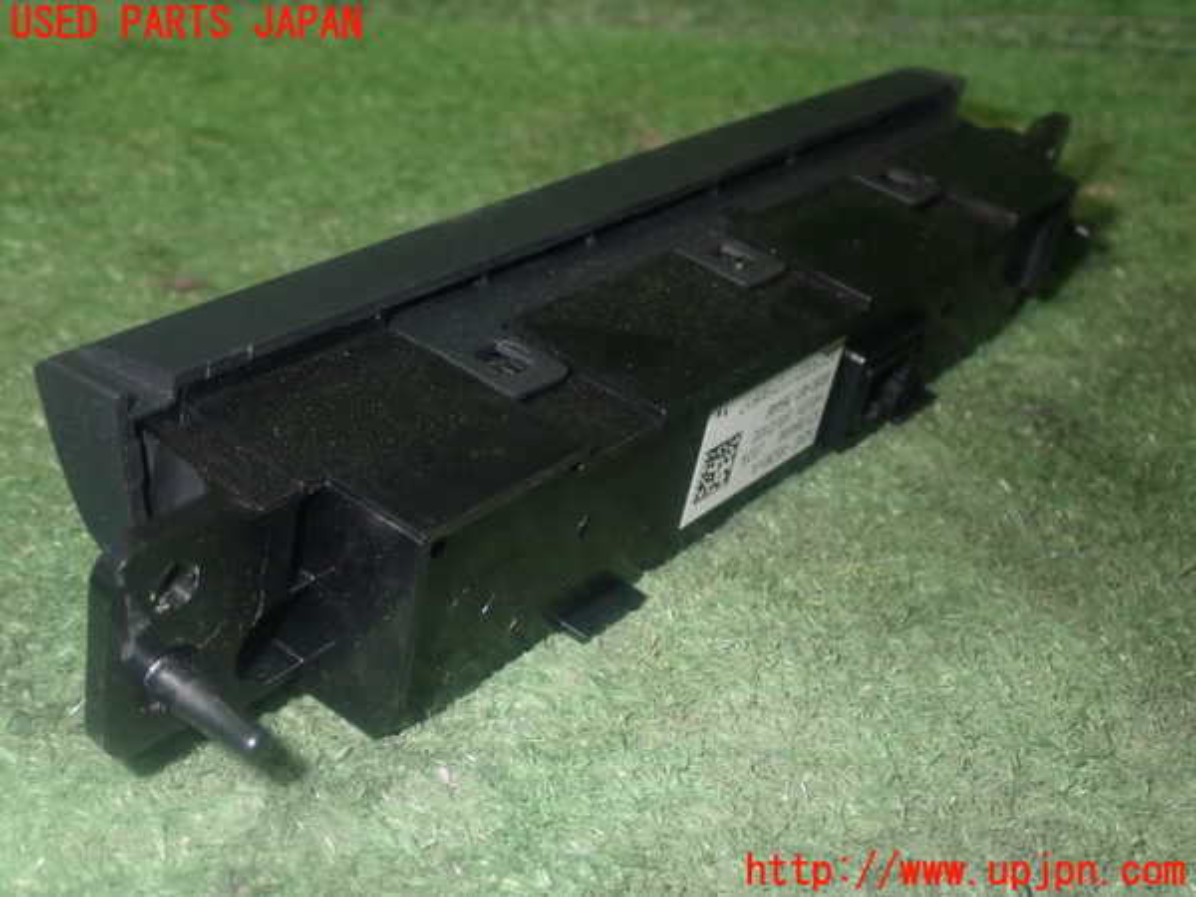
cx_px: 598
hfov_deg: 40.4
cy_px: 448
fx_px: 1624
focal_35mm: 47
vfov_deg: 30.9
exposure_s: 1/50
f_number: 9
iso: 800
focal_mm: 8.4
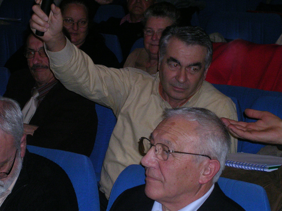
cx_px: 141
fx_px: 937
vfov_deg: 12.9
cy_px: 106
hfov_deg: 17.1
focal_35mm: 115
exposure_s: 1/60.1
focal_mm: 17.4
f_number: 4.9
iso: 200
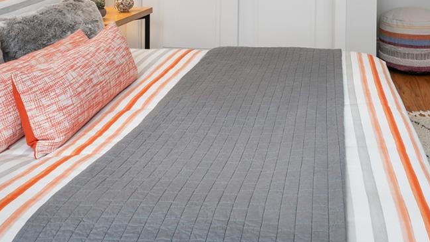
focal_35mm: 34
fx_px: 388
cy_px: -62
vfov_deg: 29.0
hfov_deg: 56.0
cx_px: 306
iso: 100
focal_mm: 14
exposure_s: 1/2
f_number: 8
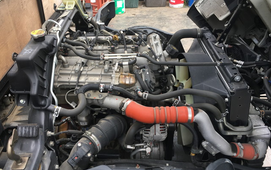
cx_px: 135
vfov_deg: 40.6
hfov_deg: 61.2
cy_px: 83
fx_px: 229
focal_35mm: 31
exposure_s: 1/166
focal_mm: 4.15
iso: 25
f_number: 2.2
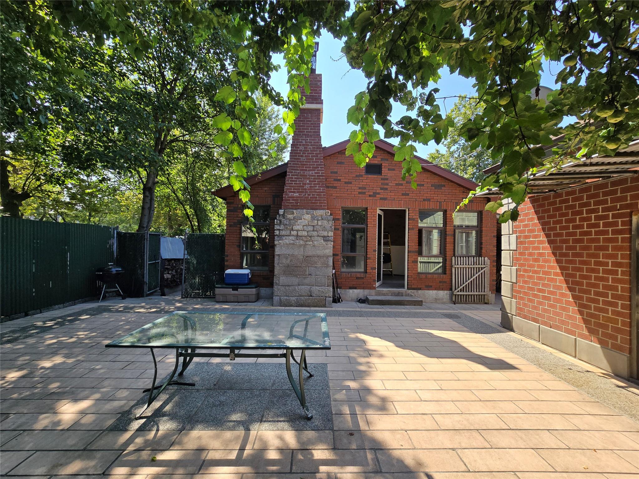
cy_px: 240
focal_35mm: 13
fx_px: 240
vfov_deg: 89.9
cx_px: 320
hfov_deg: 106.2
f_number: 2.2
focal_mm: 2.2
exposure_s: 1/994
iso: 50
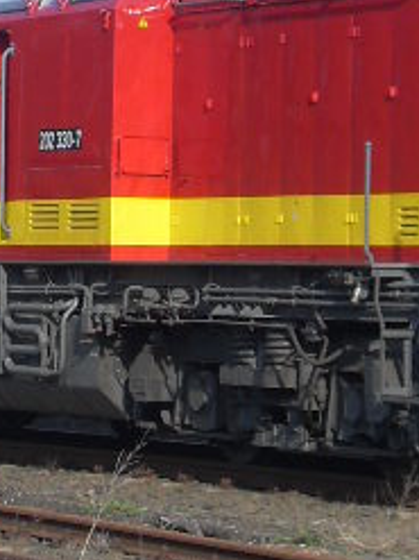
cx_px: 39
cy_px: 175
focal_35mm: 245
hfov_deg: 6.0
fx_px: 3957
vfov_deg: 8.1
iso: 80
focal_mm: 10.1
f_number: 9.1
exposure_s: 1/90
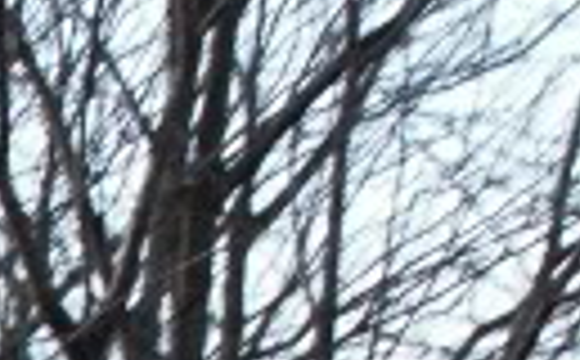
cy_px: 828
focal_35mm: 232
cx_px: -737
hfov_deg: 8.4
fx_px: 3659
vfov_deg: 5.5
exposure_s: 1/15
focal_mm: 7.24
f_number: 2.8
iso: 160
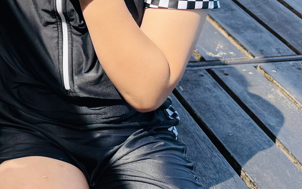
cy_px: 3
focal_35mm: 107
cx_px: -45
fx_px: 881
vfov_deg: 12.1
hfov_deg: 18.6
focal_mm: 6.76
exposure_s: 1/1597
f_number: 1.78
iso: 80
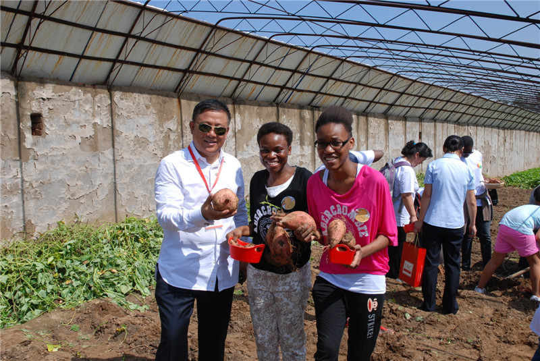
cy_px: 180
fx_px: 540
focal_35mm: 36
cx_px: 270
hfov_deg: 53.1
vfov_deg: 36.9
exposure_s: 1/125
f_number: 10
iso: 100
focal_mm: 24
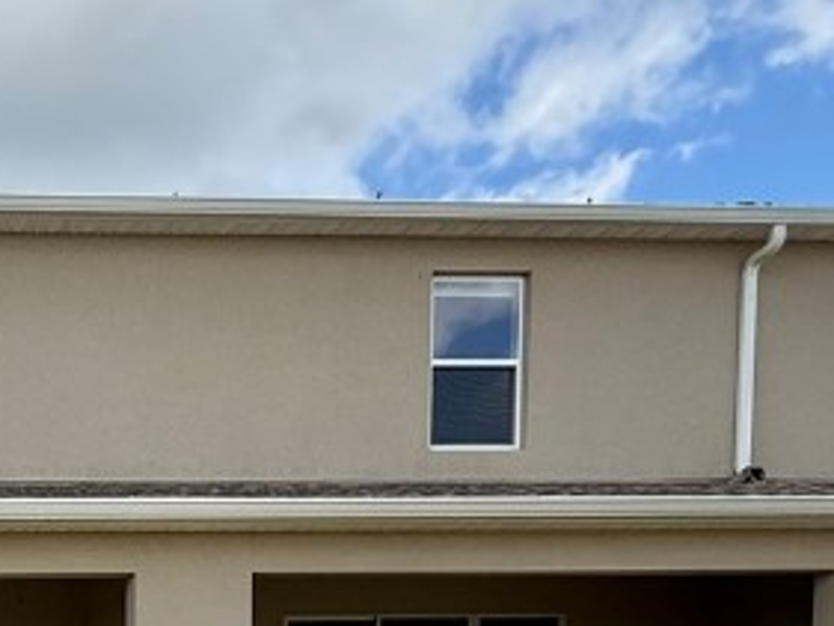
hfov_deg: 31.5
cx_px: -163
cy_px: 849
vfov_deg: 24.4
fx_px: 1229
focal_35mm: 51
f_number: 2.2
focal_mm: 2.22
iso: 64
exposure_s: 1/985
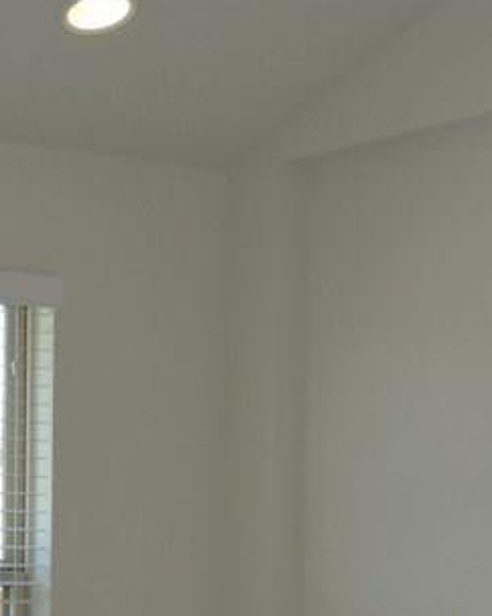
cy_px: 540
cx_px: 94
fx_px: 1804
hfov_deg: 15.4
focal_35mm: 99
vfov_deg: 19.1
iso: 100
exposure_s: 1/200
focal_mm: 5.4
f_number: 3.5
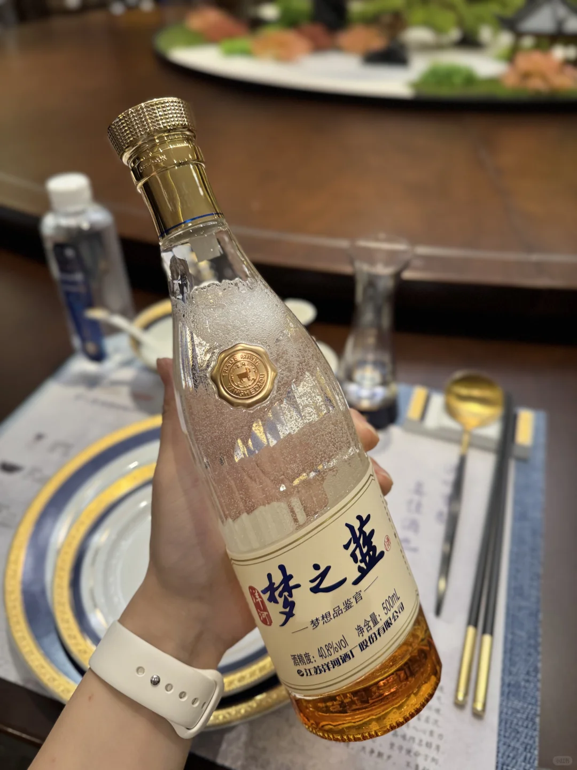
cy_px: 385
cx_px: 288
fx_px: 533
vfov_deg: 71.6
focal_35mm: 24
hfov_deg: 56.8
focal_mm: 6.76
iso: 160
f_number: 1.78
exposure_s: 1/100
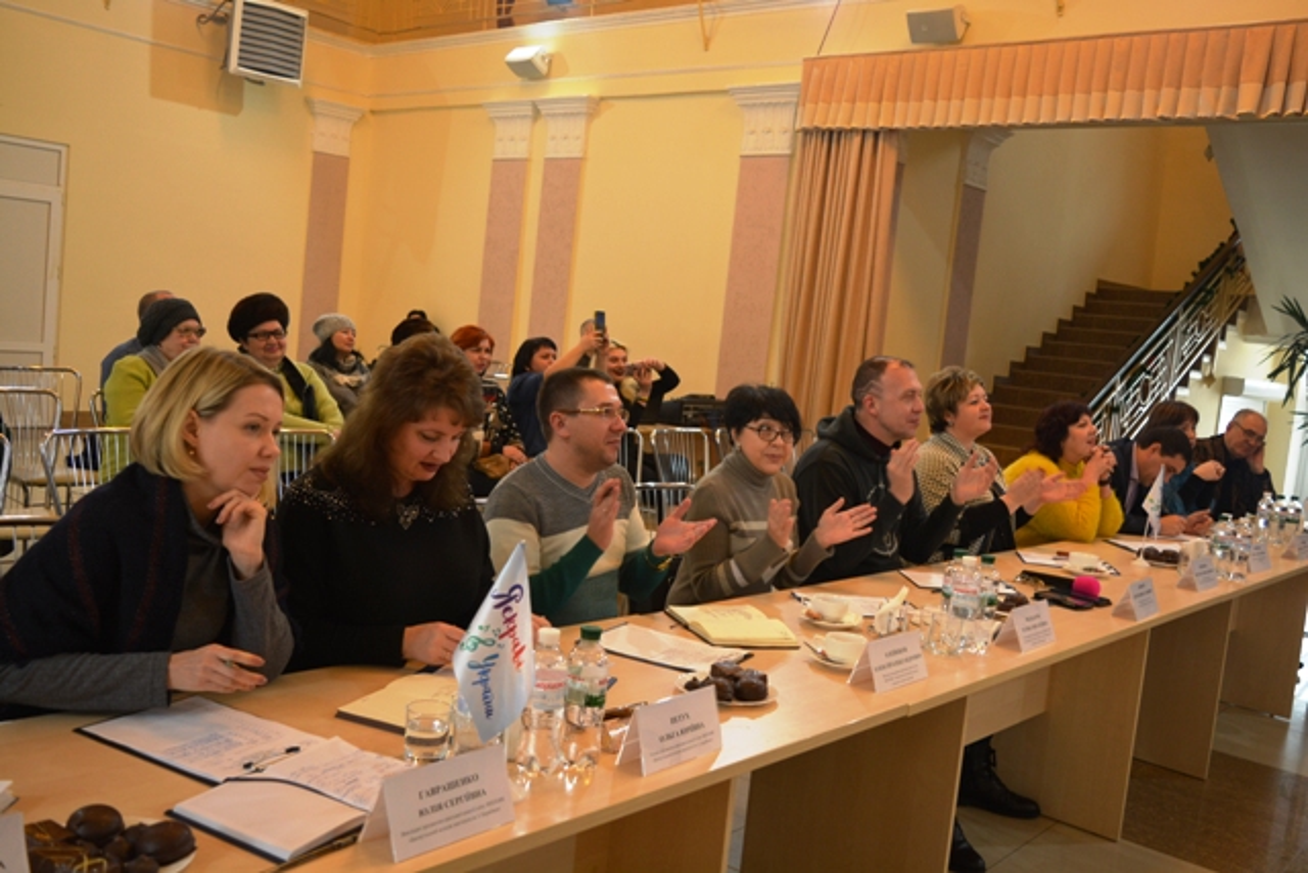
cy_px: 436
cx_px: 654
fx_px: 1199
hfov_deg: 57.2
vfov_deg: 40.0
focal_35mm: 33
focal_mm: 22
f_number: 4
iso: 640
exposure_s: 1/60
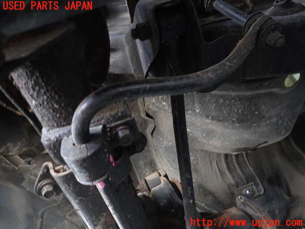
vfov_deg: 54.9
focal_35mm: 25
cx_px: 152
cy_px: 114
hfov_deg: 69.4
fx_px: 220
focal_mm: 4.5
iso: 250
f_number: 2
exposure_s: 1/30
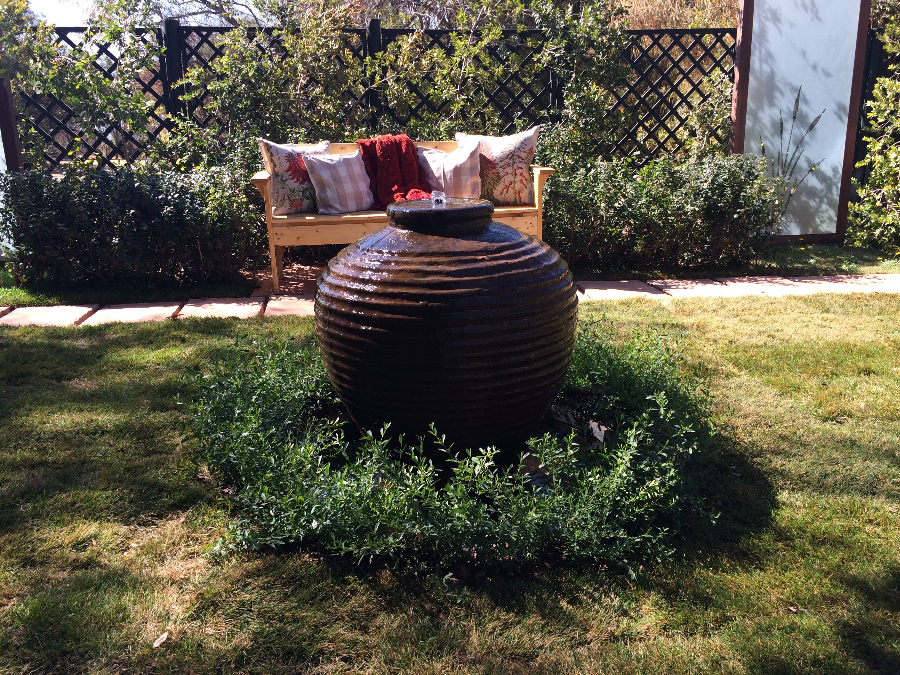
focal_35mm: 30
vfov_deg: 46.8
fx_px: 780
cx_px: 450
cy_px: 338
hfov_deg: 60.0
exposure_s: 1/456
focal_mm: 4.12
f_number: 2.2
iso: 32
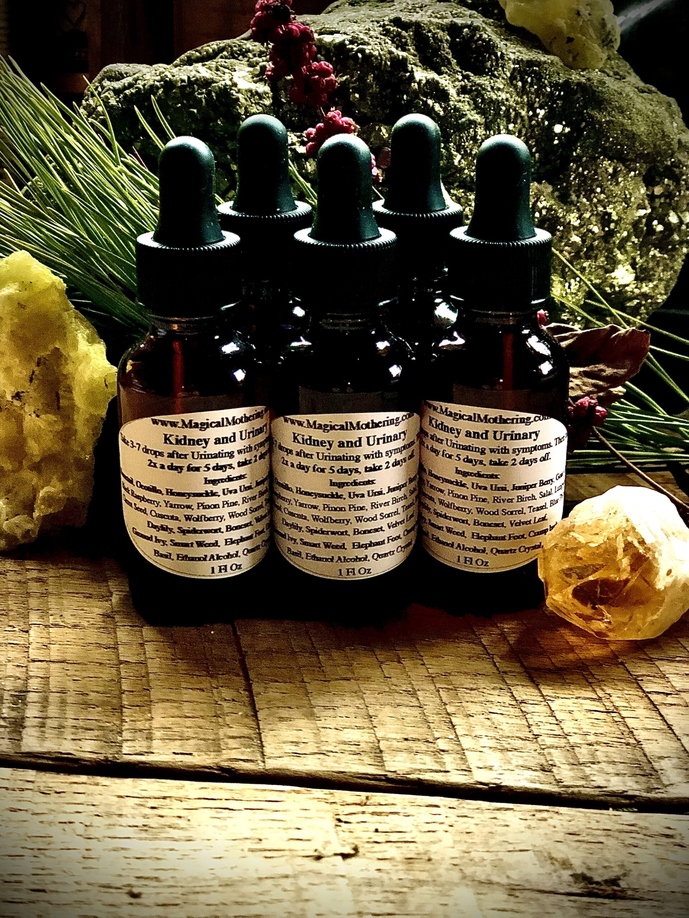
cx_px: 344
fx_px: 1513
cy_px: 459
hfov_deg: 25.7
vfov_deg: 33.8
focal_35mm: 57
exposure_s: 1/30
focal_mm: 6.6
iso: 640
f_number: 2.8
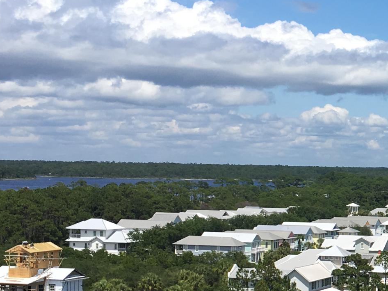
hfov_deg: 19.5
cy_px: 183
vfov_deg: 16.0
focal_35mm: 92
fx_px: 1031
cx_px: 514
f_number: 2.2
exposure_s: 1/2331
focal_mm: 4.15
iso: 25
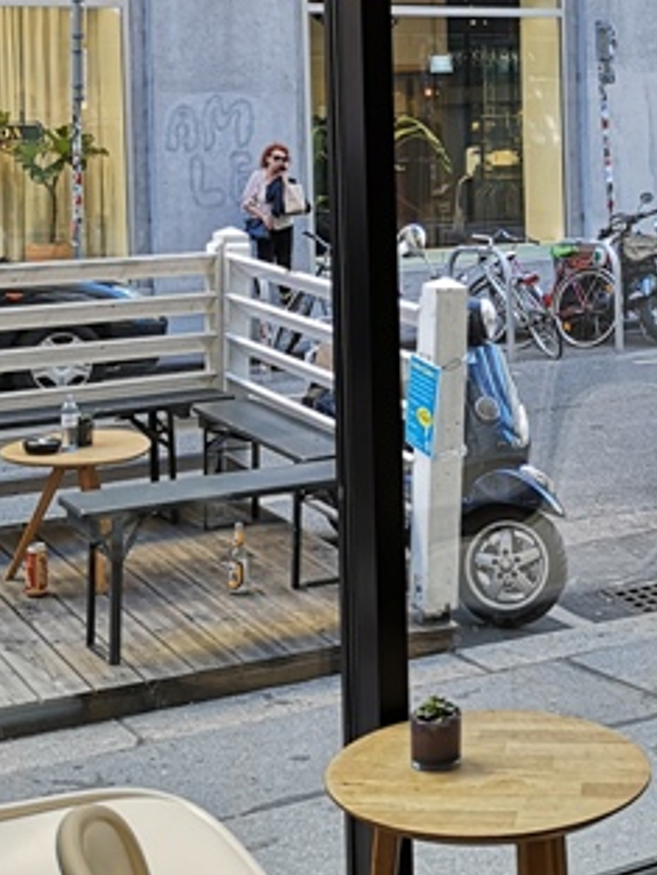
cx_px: 573
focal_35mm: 69
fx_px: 1745
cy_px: 162
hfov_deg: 20.9
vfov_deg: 27.5
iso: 80
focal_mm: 3.95
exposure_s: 1/100
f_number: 1.8
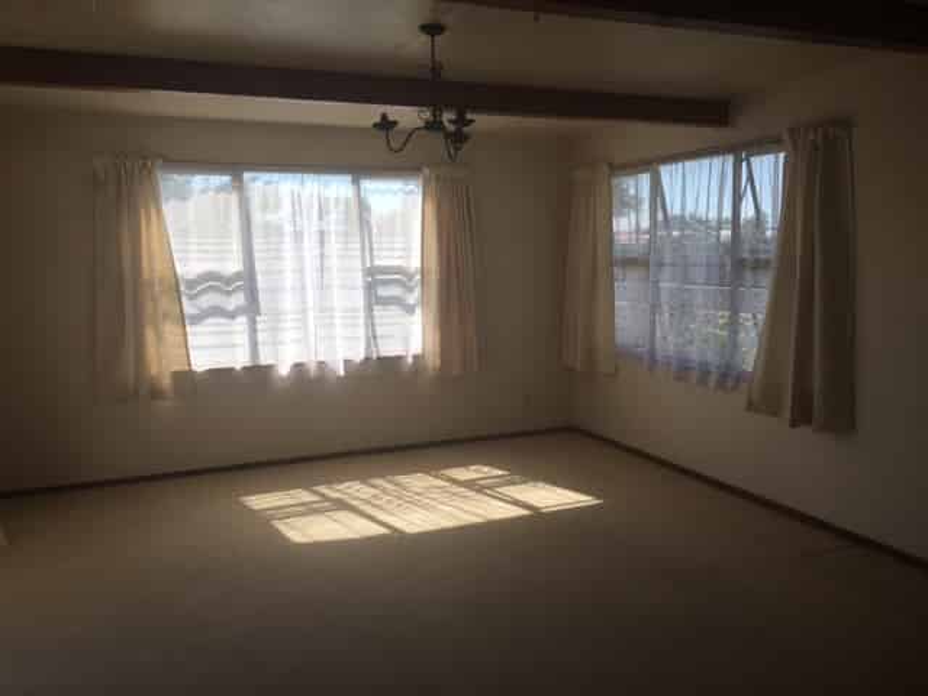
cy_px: 348
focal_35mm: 29
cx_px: 464
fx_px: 777
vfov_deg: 48.2
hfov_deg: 61.7
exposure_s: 1/641
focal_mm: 4.15
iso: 25
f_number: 2.2
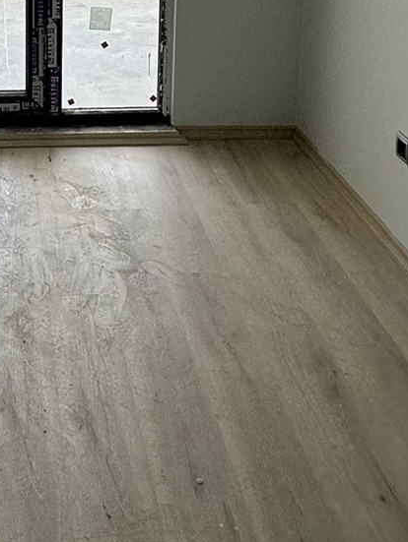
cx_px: 20
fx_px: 816
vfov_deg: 31.7
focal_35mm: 52
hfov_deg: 26.8
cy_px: -84
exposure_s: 1/164
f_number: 2.2
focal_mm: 2.22
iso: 40
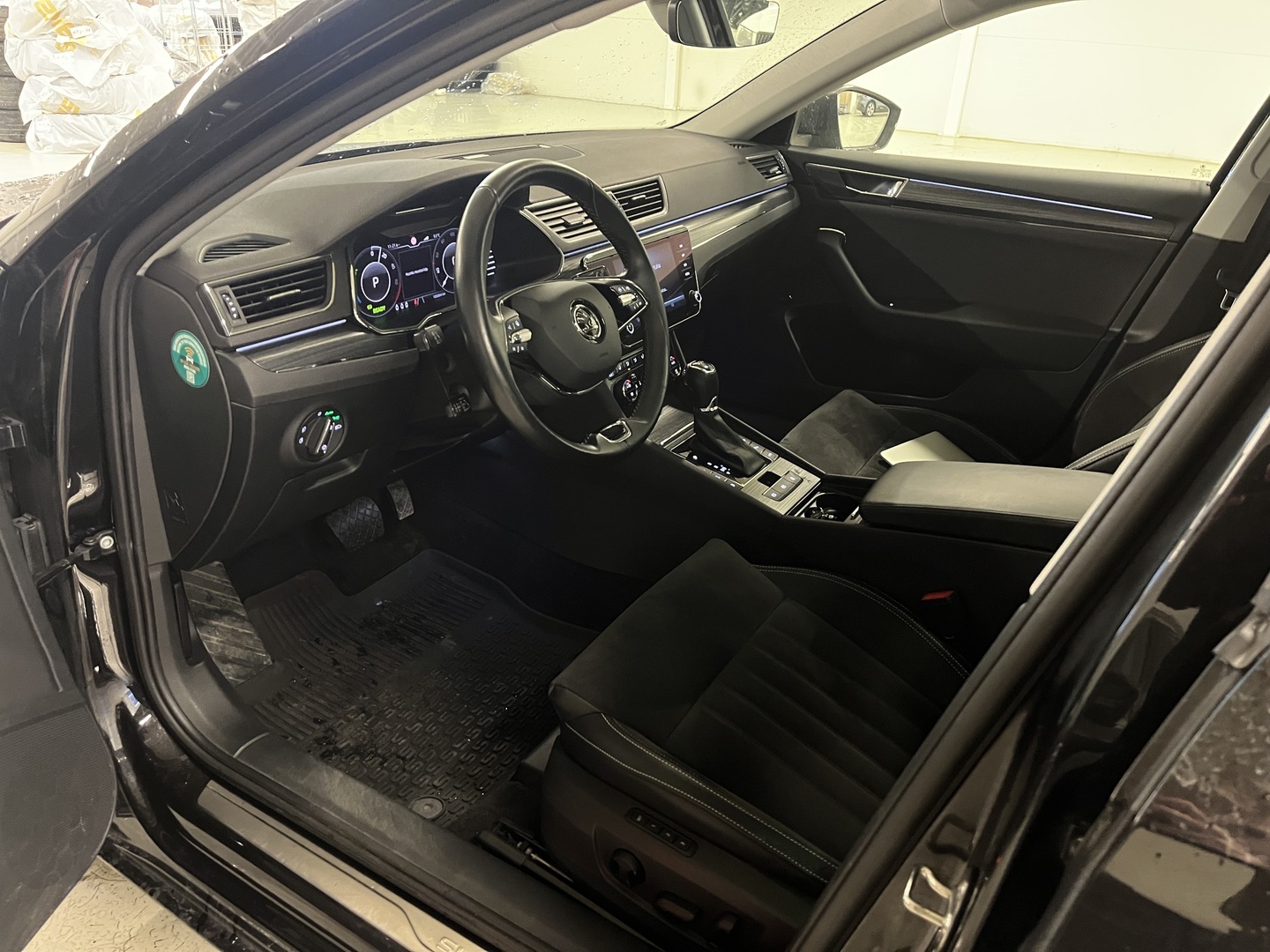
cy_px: 476
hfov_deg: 67.3
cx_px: 635
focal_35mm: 26
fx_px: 954
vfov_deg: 53.1
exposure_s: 1/25
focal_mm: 5.1
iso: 640
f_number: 1.6
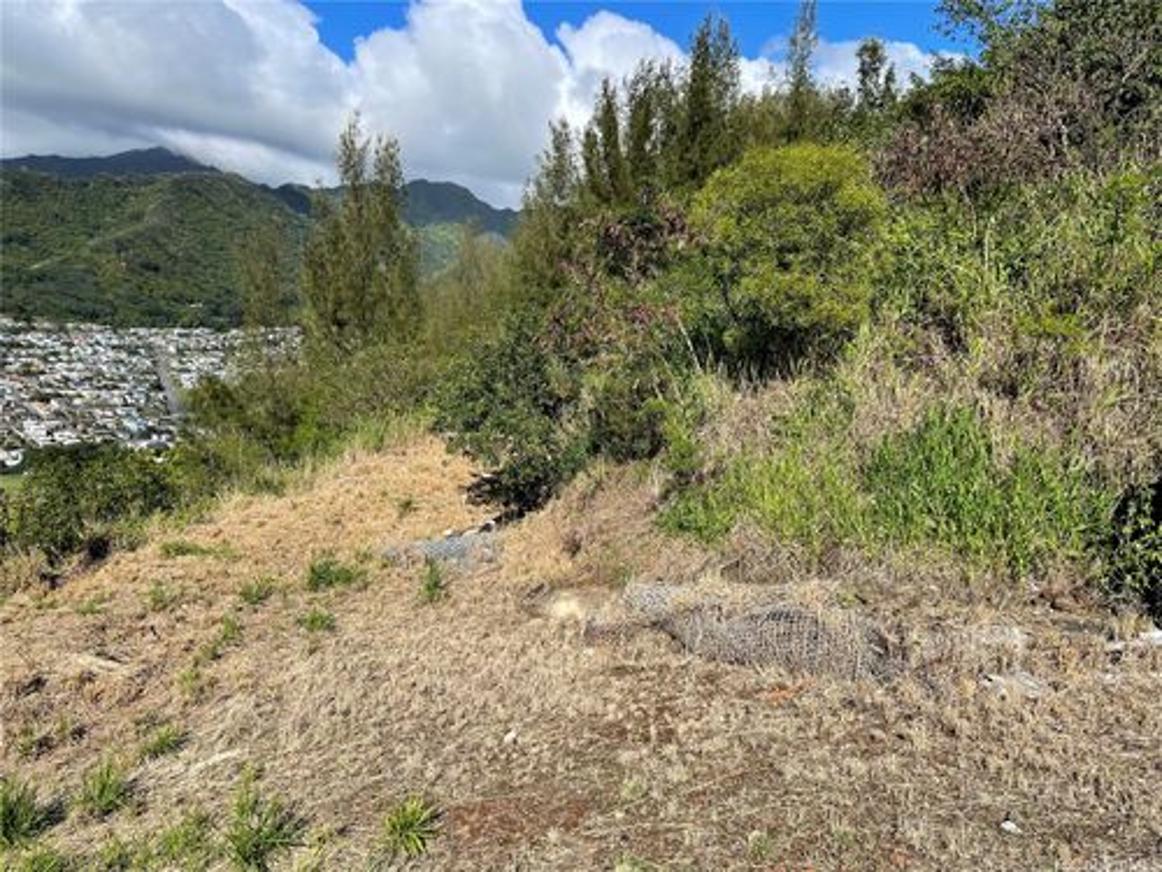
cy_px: 436
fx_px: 873
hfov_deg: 67.3
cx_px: 581
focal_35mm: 26
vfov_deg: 53.1
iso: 32
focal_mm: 5.1
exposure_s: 1/3448
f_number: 1.6
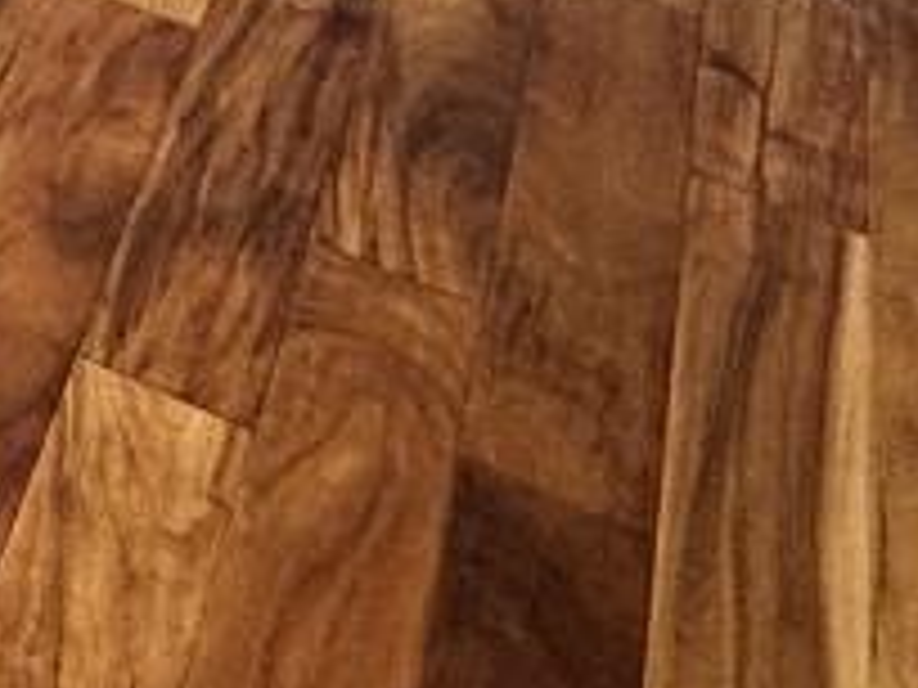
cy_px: -1376
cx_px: -729
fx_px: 2625
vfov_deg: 10.5
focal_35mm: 99
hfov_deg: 16.6
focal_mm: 2.22
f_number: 2.2
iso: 40
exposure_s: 1/99
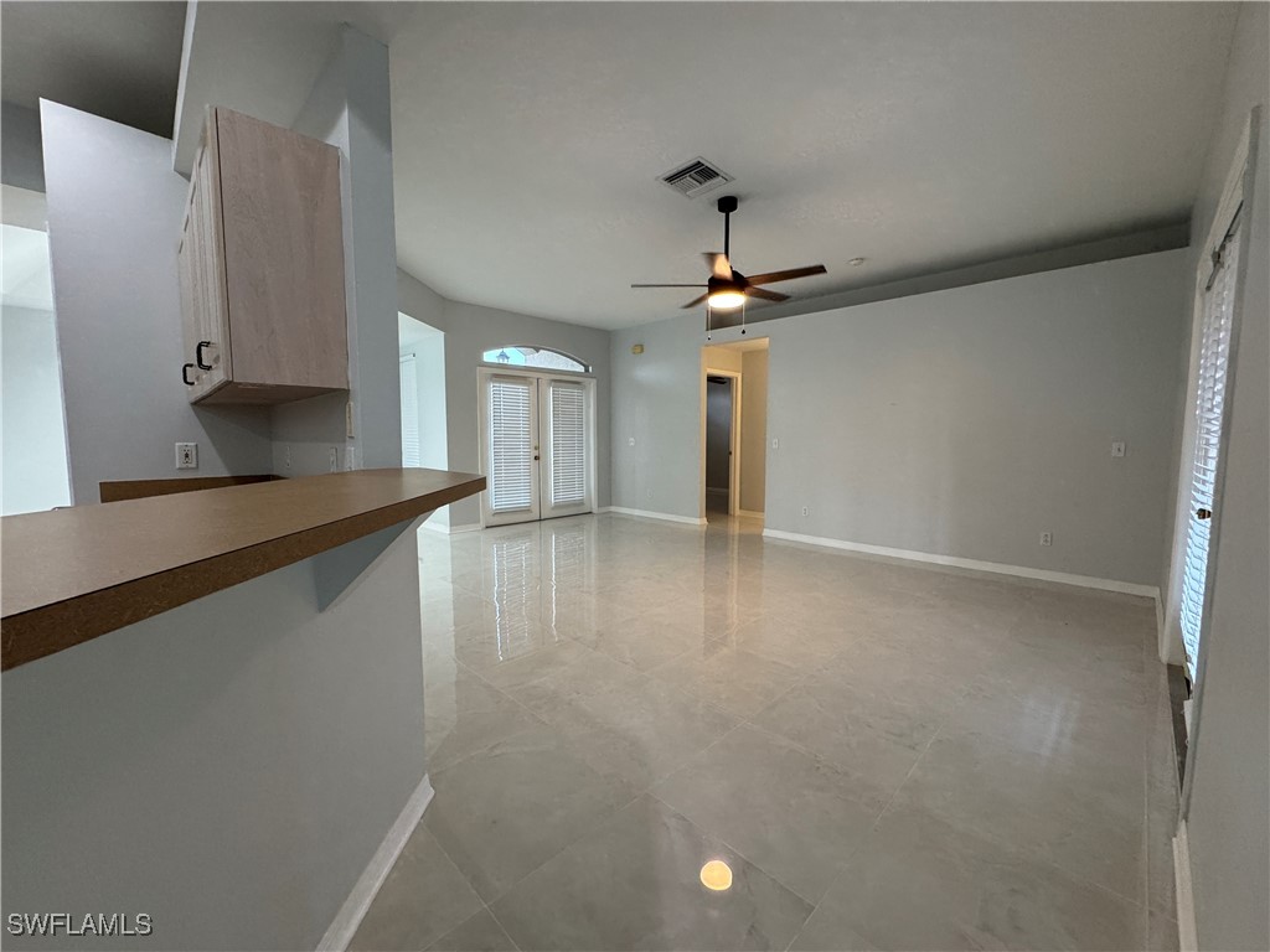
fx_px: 514
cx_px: 635
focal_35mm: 14
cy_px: 476
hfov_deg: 102.1
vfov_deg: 85.7
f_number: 2.2
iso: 250
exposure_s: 1/120
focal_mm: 2.22
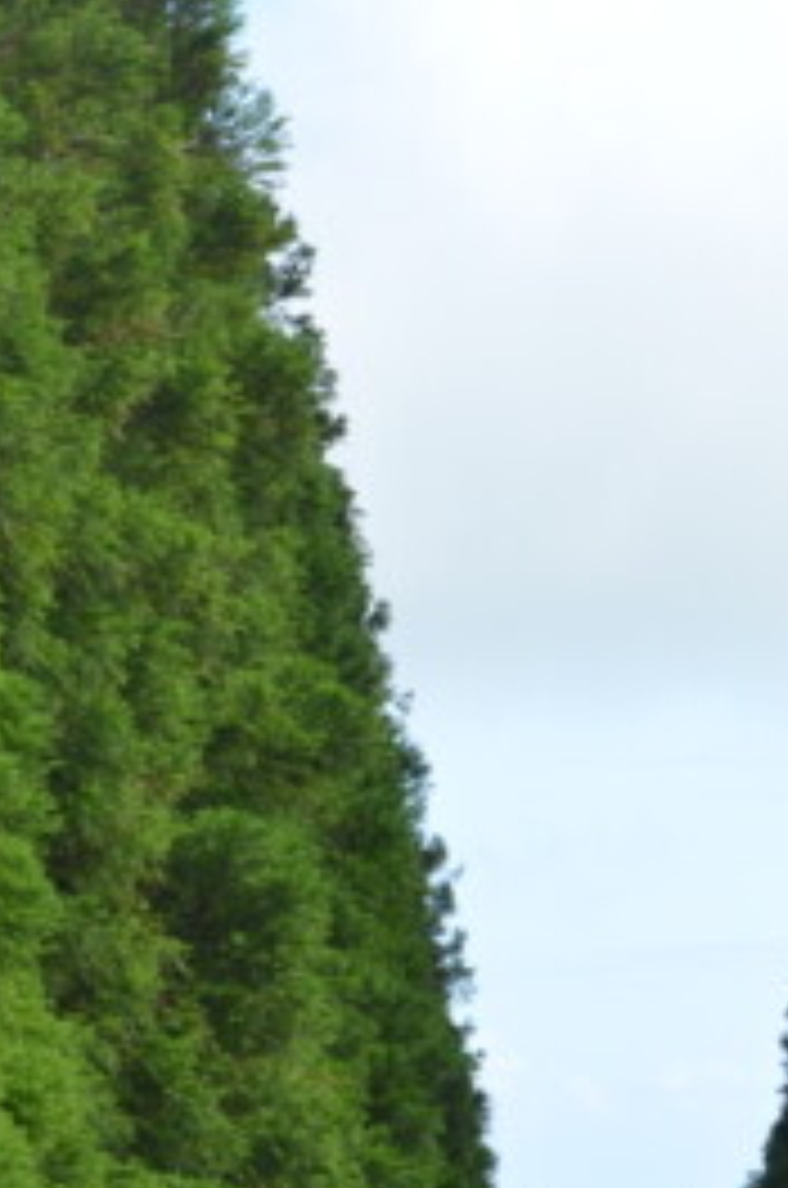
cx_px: 583
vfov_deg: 9.1
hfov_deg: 6.1
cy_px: 1292
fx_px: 7428
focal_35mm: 225
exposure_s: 1/250
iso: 180
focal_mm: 55
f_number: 8
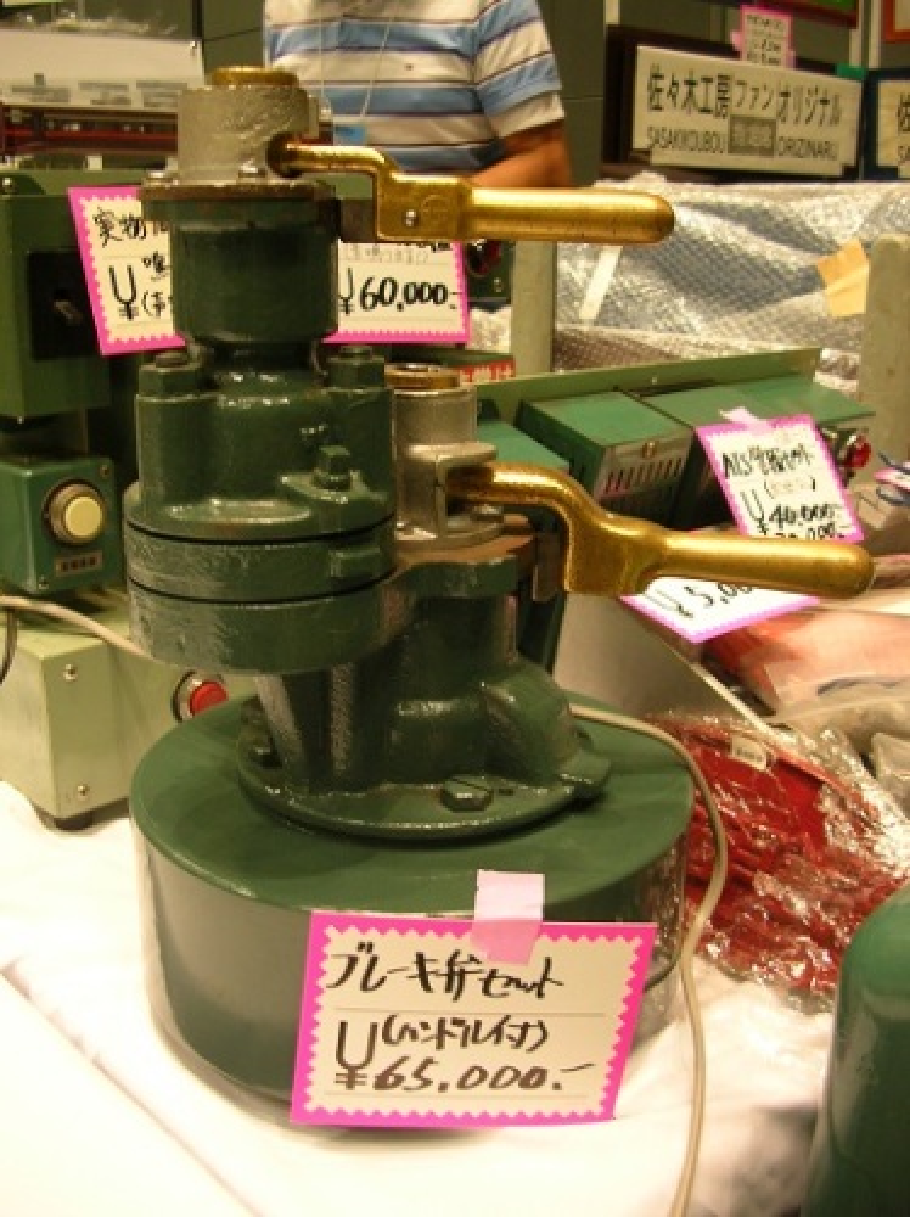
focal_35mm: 35
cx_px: 455
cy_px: 608
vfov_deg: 52.7
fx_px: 1229
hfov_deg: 40.6
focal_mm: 5.8
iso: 50
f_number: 2.8
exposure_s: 1/9.2
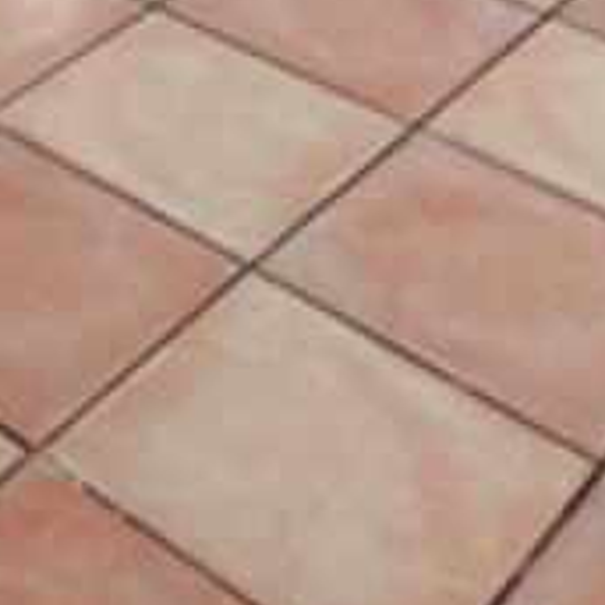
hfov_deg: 18.3
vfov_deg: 15.1
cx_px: -258
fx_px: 1701
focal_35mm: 86
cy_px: -708
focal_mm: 2.2
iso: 100
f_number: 2.2
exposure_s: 1/60.2
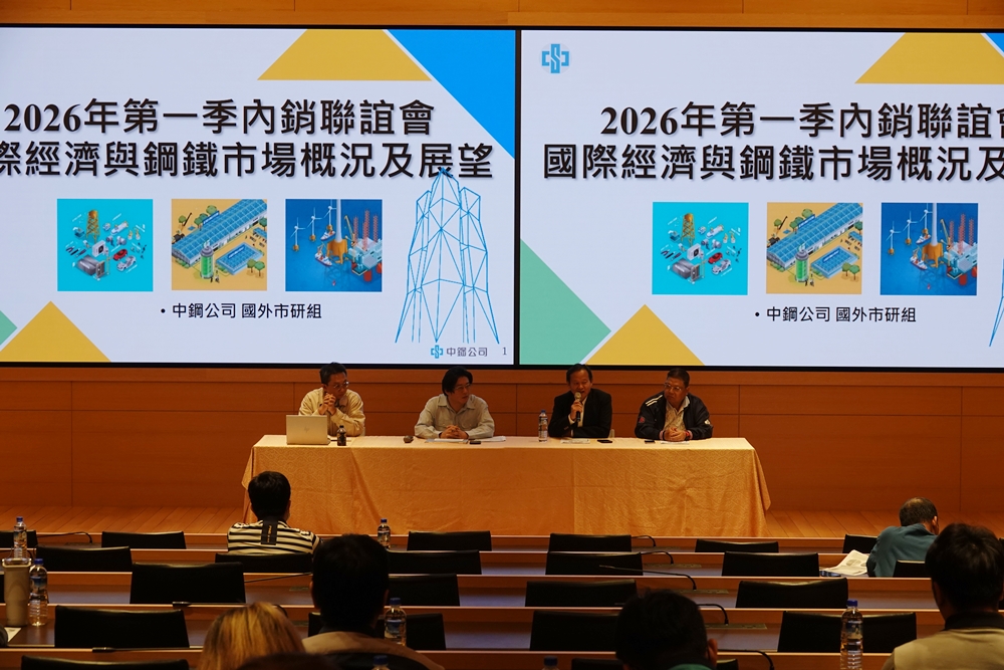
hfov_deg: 24.5
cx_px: 502
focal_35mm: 83
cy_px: 335
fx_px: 2315
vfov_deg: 16.5
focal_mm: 30.5
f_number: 3.5
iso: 320
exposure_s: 1/100
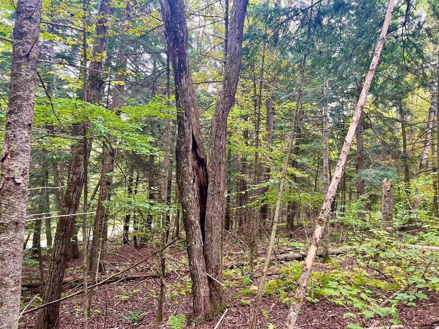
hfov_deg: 67.3
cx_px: 220
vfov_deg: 53.1
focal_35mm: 26
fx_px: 330
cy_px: 164
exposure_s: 1/121
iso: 125
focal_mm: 5.7
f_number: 1.5
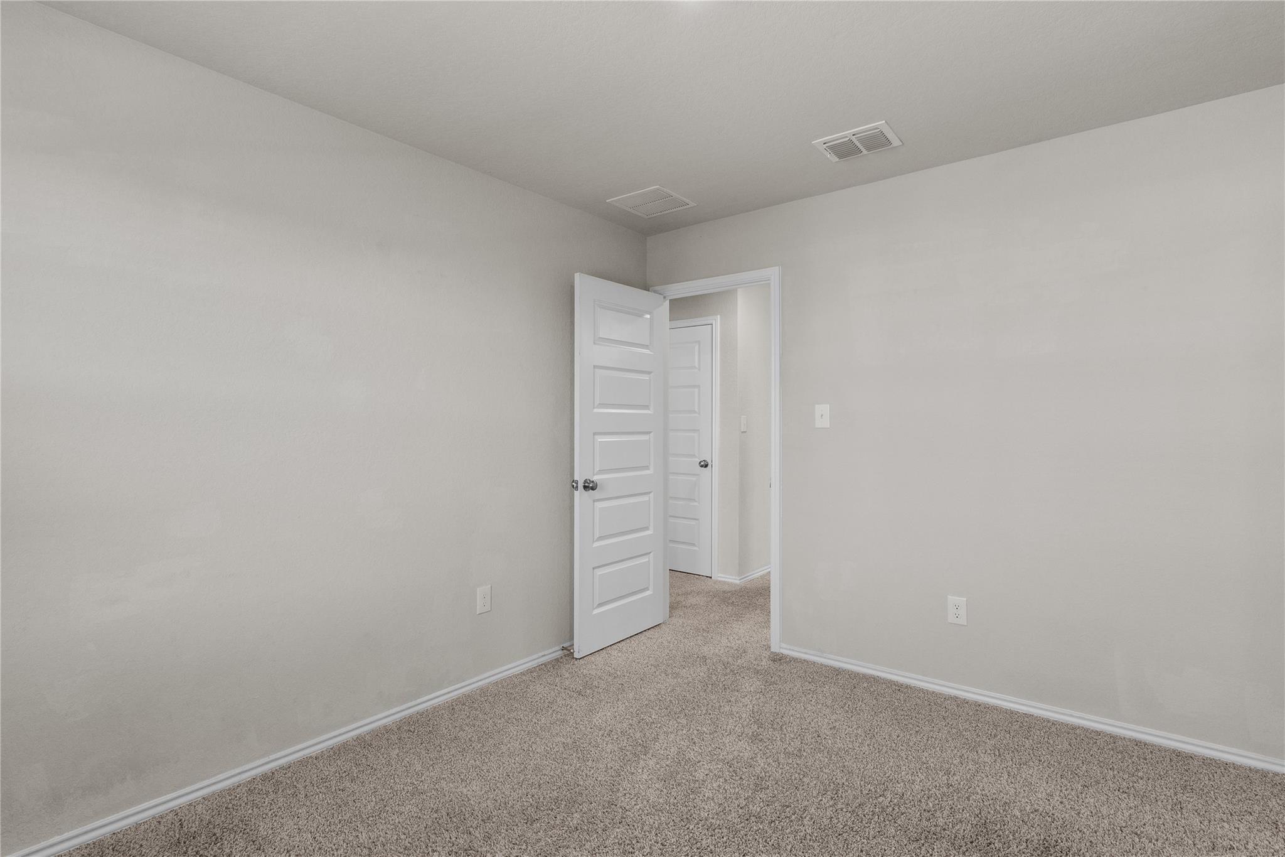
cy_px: 428
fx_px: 607
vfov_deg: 70.4
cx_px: 642
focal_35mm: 17
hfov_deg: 93.3
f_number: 8
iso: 500
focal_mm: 17
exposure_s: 1/20
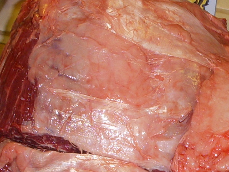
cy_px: 182
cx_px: 201
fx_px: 959
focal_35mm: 145
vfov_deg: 10.1
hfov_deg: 13.5
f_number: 3.3
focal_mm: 6.3
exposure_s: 1/30
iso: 100
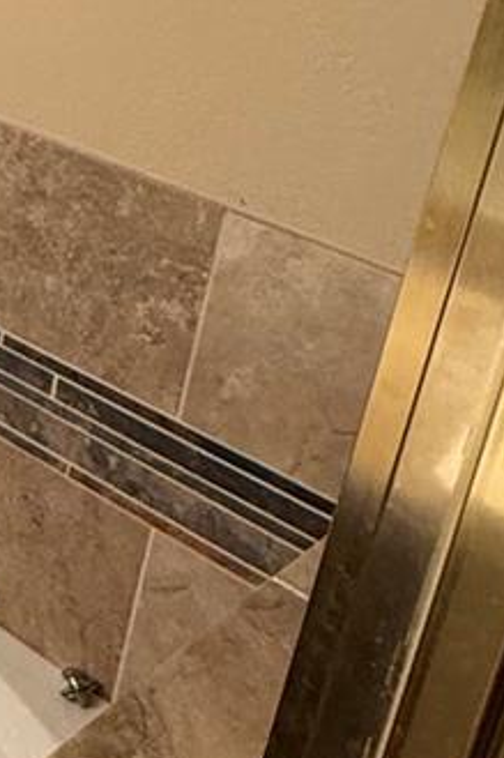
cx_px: -545
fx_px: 1429
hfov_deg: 15.4
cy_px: 18
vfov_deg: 28.1
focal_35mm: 68
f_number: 2.2
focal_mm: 2.22
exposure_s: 1/60
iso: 320
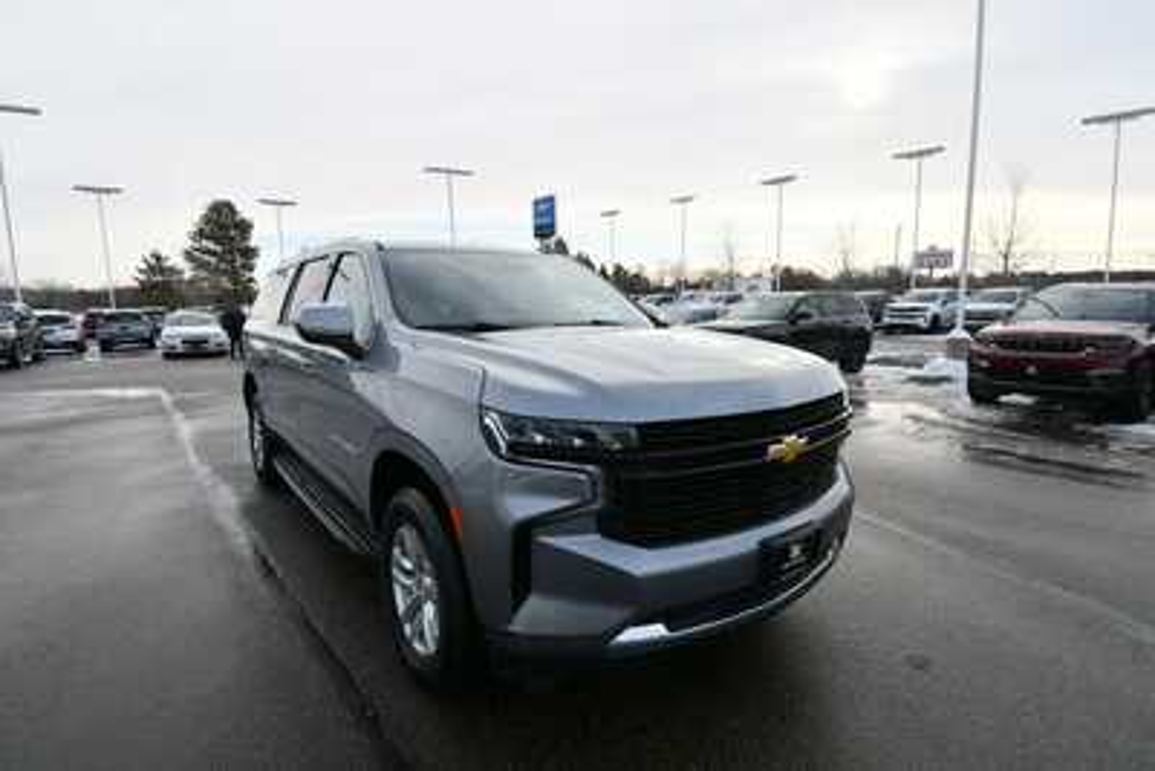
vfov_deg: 67.4
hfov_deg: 90.0
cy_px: 386
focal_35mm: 18
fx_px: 578
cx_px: 578
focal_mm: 12
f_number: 8
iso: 140
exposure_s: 1/250
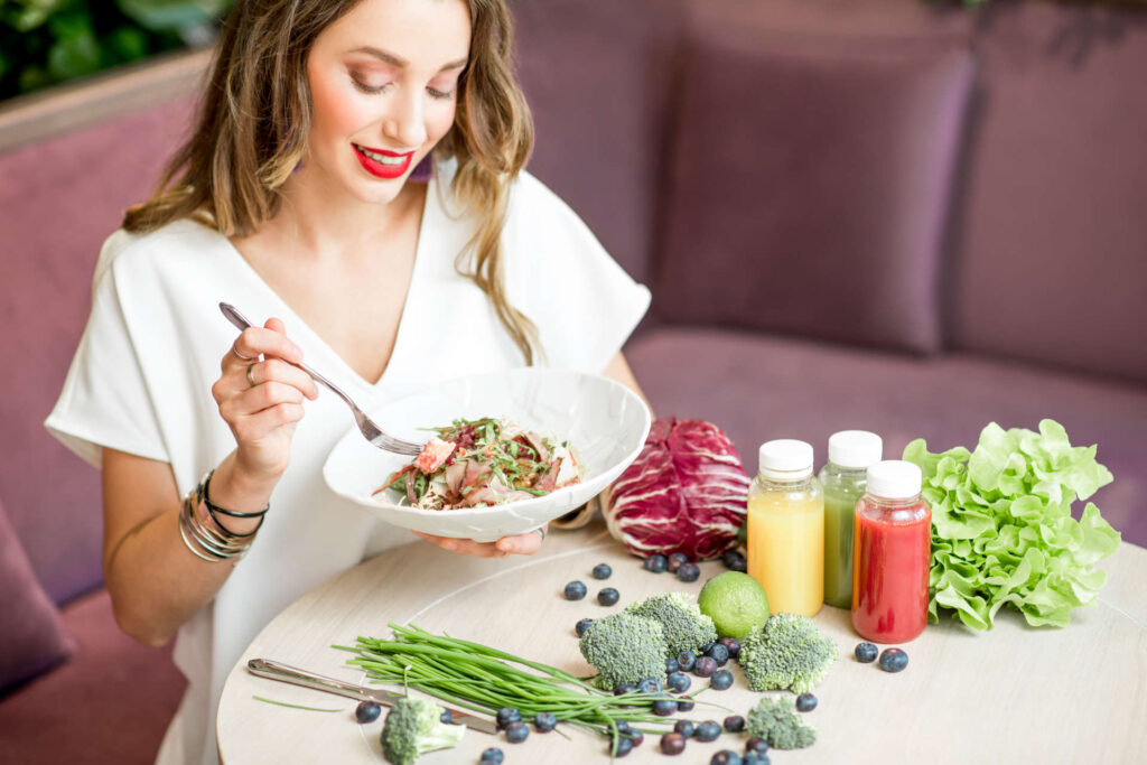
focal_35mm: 85
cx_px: 574
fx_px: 2708
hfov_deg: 23.9
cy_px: 382
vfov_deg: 16.1
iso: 250
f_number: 2.2
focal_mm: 85
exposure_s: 1/200
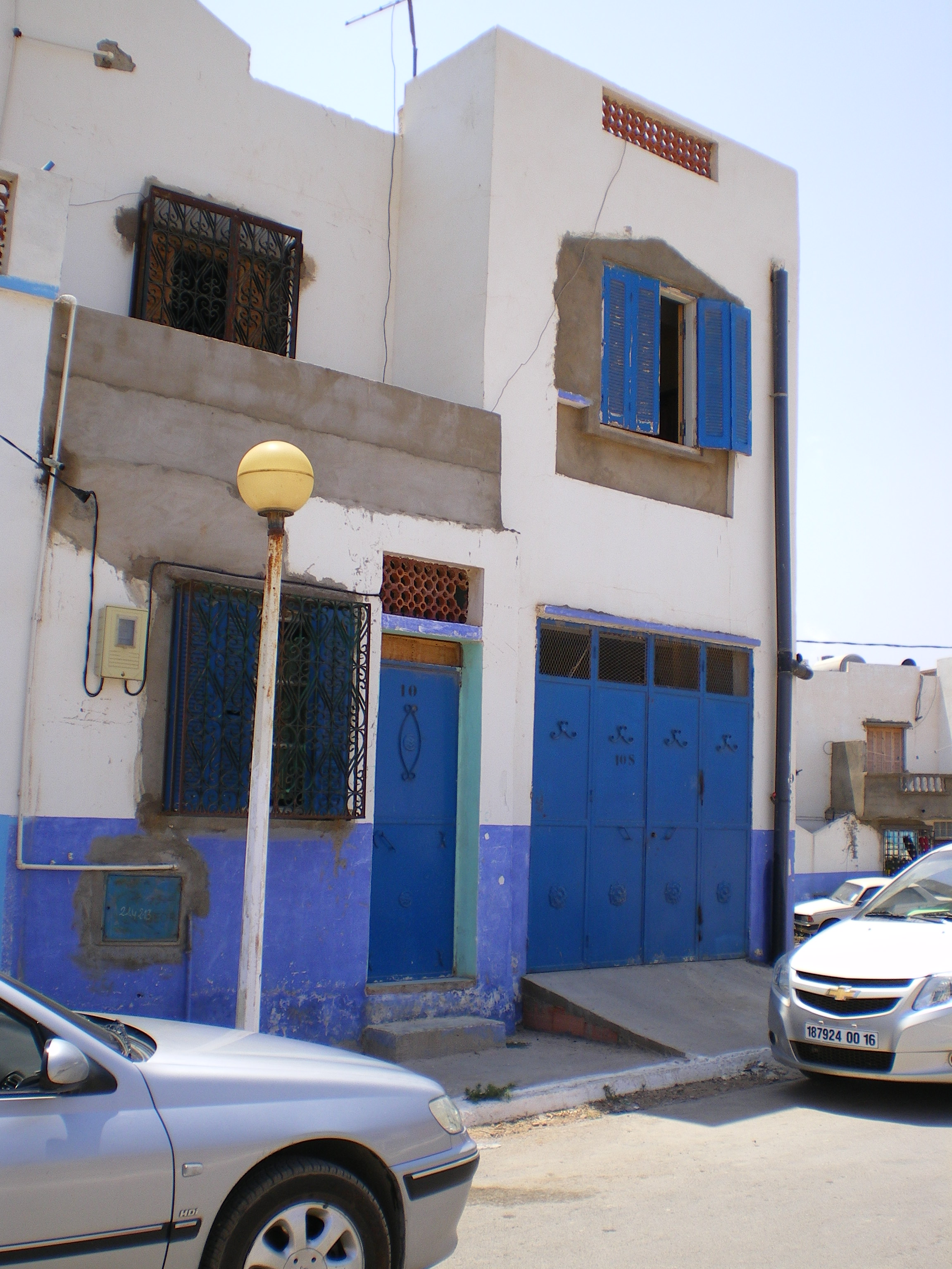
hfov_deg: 37.7
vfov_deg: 49.0
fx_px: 1393
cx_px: 476
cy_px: 634
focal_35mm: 38
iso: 64
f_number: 4.6
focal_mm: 6.3
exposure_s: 1/250
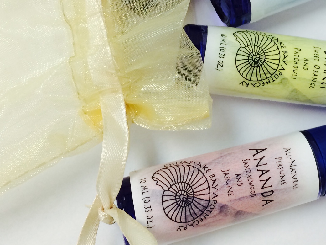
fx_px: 556
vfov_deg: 24.2
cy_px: 29
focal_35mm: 59
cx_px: 239
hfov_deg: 32.2
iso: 32
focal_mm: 4.12
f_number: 2.2
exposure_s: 1/30
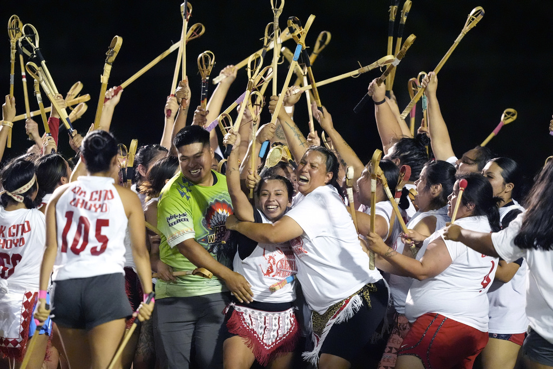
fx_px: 6145
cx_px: 276
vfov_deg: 3.4
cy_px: 184
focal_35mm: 400
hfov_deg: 5.2
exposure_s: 1/1250
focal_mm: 400
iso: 12800
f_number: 3.2
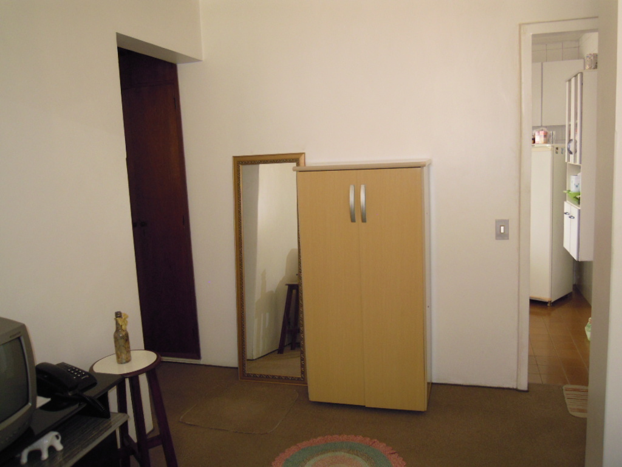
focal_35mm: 28
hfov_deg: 63.4
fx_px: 503
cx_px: 311
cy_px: 234
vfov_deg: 49.7
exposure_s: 1/80
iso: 250
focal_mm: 5
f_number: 2.7
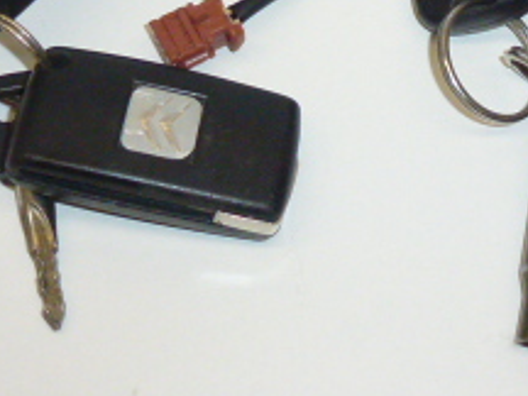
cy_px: -130
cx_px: 396
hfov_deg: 23.3
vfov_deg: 16.7
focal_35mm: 83
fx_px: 1266
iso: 400
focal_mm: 5
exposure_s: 1/500
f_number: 3.5
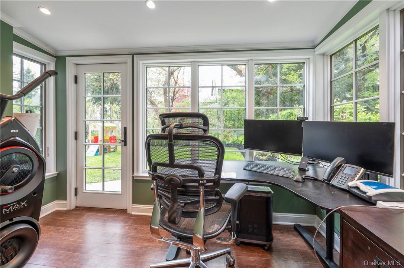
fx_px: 157
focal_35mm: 14
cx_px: 202
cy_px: 134
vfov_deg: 81.1
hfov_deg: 104.3
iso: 200
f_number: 11
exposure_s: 1/3
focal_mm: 14
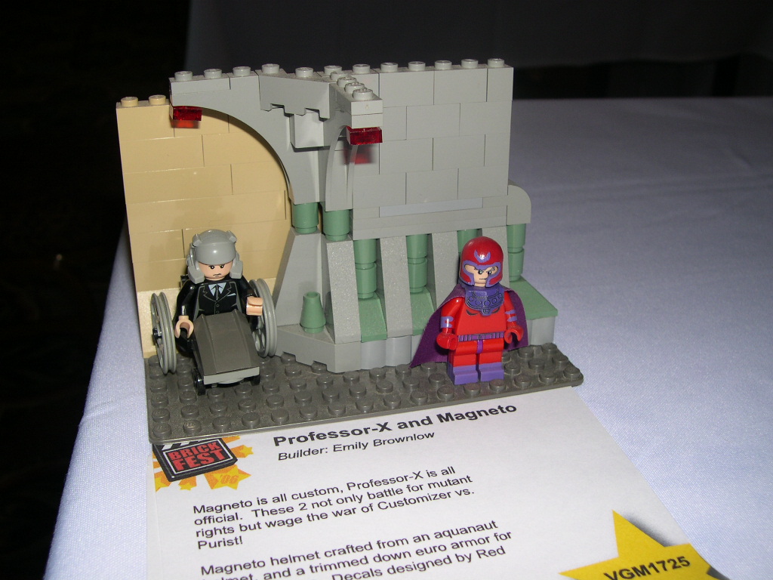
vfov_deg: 37.7
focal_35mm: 38
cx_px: 386
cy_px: 290
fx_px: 849
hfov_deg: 49.0
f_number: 7.6
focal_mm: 8
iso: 100
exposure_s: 1/60
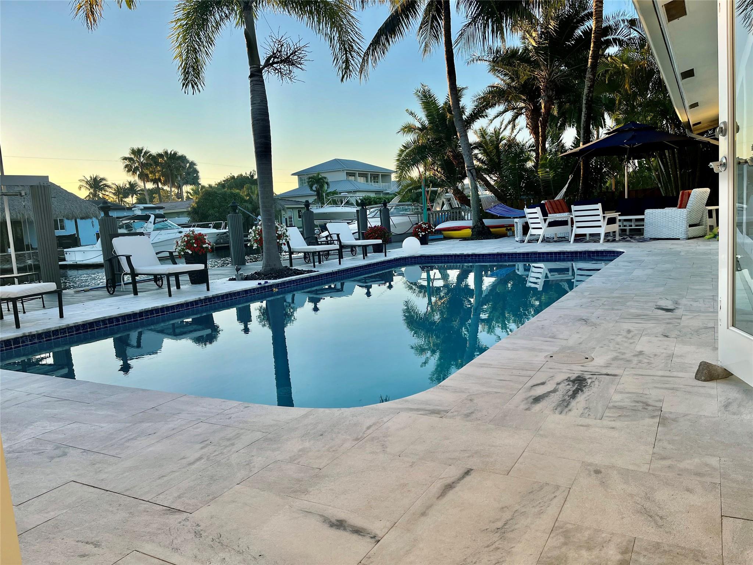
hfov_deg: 67.3
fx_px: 566
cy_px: 282
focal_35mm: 26
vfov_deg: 53.1
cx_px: 376
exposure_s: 1/1151
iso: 50
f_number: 1.6
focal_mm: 5.1
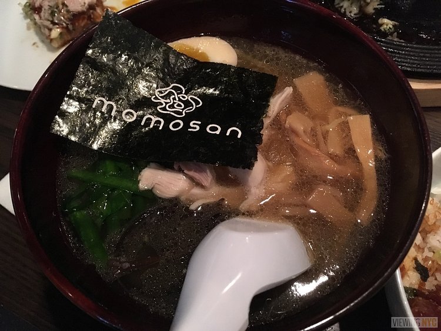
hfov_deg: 61.6
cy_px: 166
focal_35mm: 29
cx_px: 220
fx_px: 370
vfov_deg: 48.3
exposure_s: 1/15
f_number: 2.2
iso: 320
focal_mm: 4.15
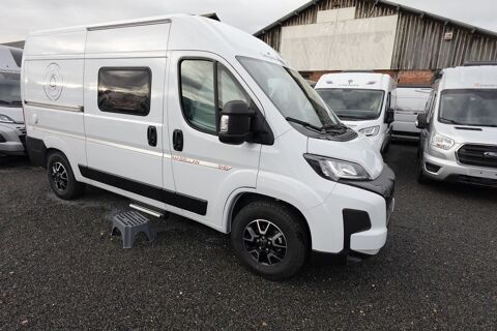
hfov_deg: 84.0
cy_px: 166
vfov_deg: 61.9
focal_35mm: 20
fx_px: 276
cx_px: 248
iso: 125
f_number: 2
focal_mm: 7.6
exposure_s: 1/1000
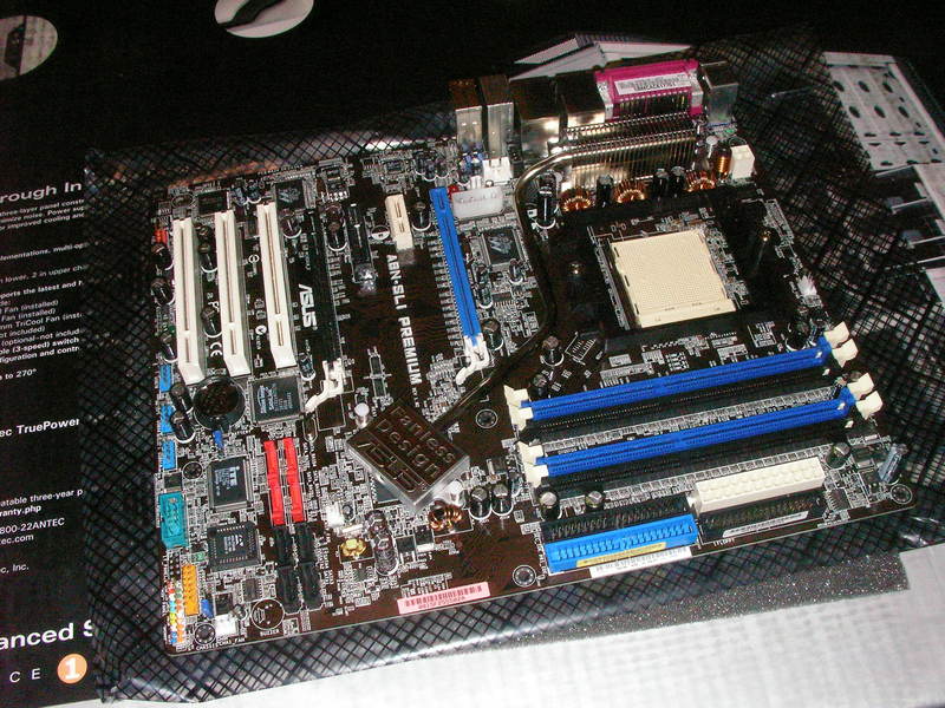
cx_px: 472
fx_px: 1037
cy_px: 354
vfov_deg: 37.7
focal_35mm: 38
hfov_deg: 49.0
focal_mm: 6.3
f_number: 5.6
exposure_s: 1/40
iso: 400
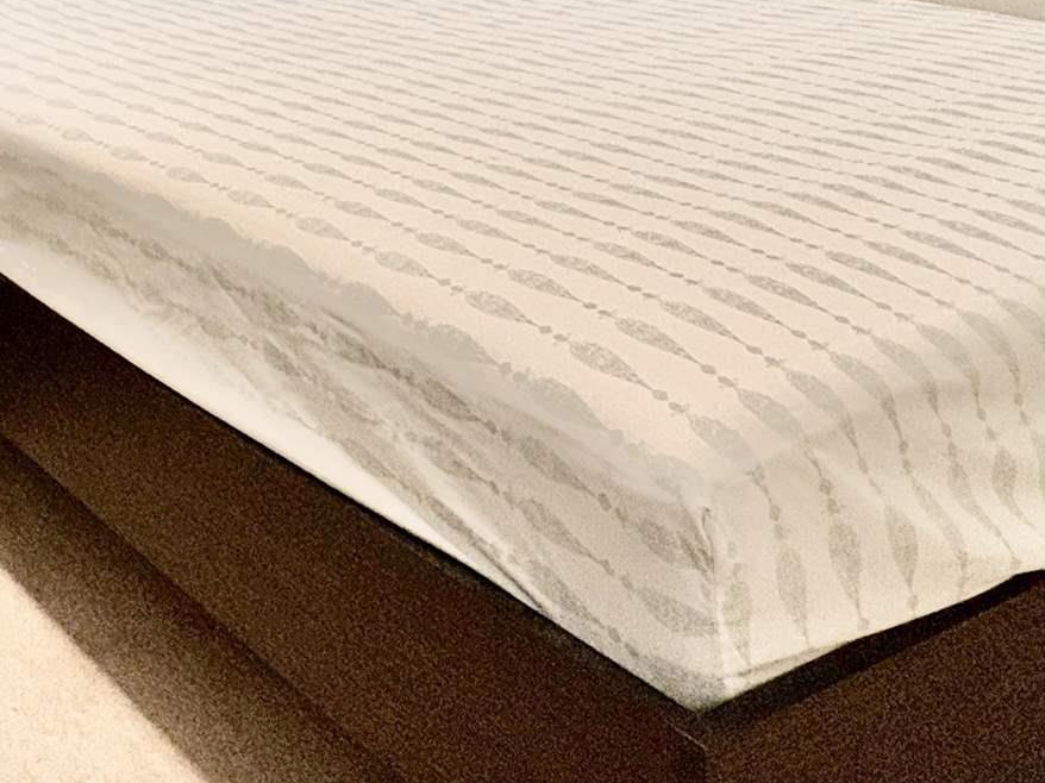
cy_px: -199
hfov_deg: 33.9
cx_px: -95
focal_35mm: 49
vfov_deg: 25.9
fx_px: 1479
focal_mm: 2.22
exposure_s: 1/120
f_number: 2.2
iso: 250
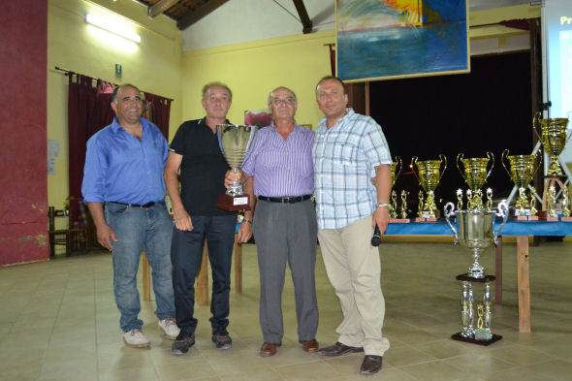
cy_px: 190
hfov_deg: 61.9
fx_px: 477
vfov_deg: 43.6
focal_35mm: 30
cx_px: 286
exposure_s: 1/60
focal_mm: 20
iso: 3200
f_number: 3.5
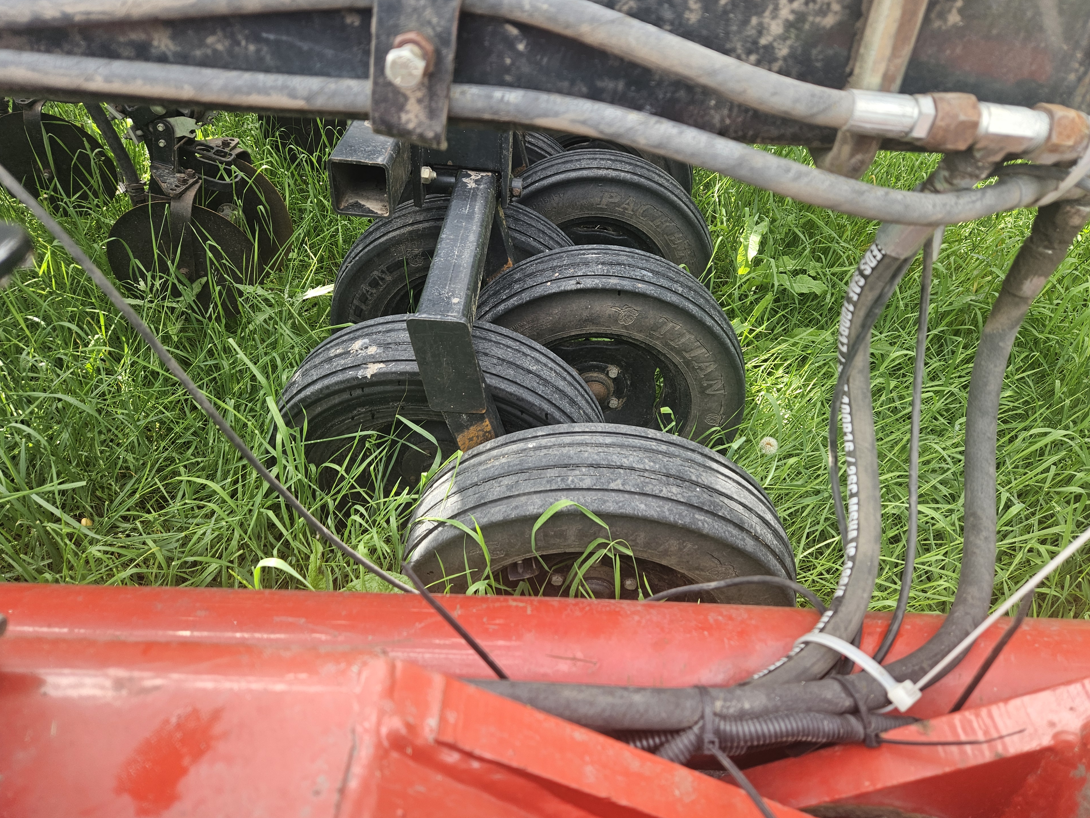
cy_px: 401
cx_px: 557
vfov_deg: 56.8
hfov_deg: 71.6
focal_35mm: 24
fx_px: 756
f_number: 1.8
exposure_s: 1/180
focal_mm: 5.4
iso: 32
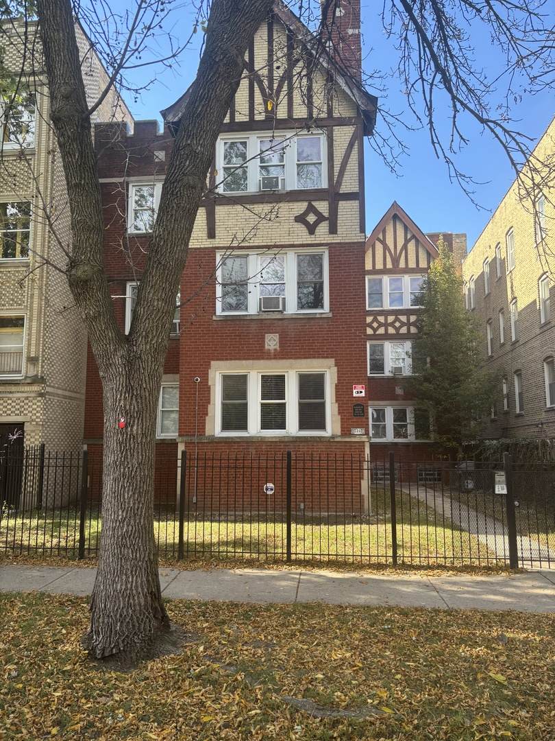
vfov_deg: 67.3
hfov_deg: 53.1
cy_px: 370
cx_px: 278
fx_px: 556
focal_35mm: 26
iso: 50
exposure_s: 1/452
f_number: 1.6
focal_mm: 5.96
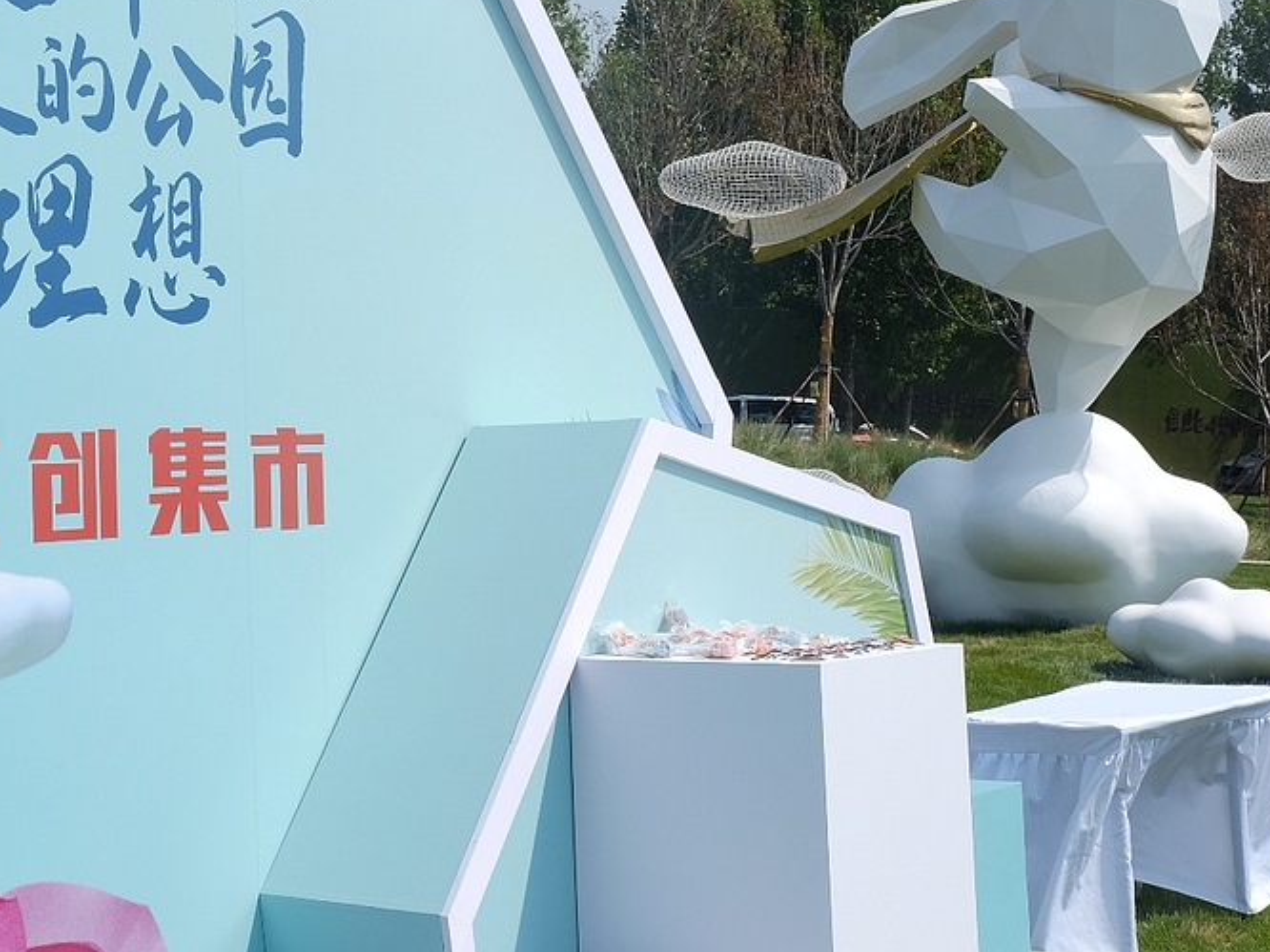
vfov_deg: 23.8
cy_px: 270
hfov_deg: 31.2
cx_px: 351
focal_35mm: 61
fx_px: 2237
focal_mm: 22.3
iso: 200
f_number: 14
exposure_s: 1/125
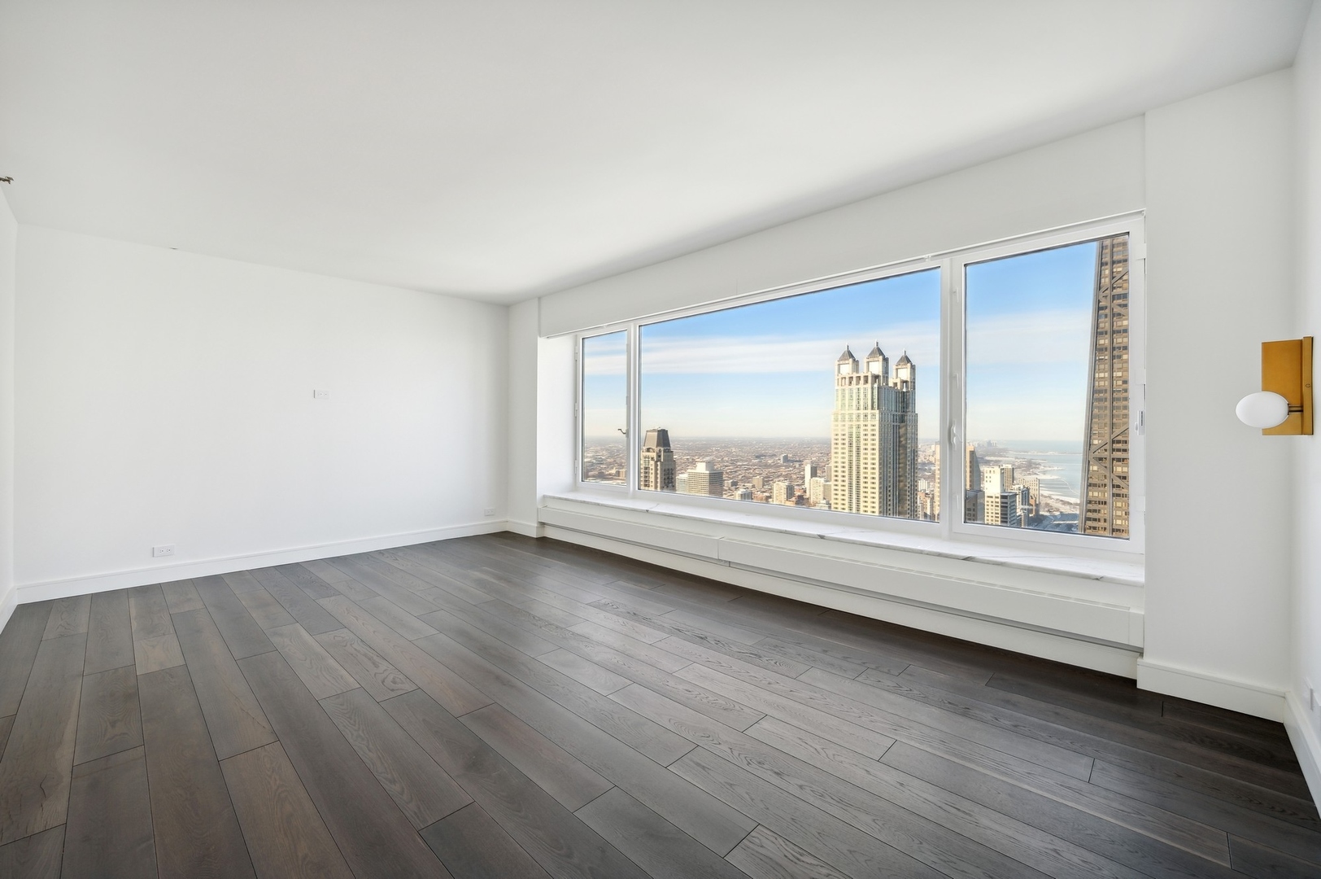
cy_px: 440
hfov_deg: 104.3
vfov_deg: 81.1
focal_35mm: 14
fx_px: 513
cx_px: 660
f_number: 8
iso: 400
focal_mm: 14
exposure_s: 1/100
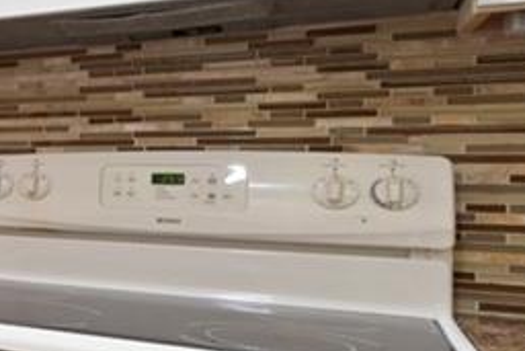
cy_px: 149
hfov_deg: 21.7
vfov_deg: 24.2
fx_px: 817
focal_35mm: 56
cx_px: -429
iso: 320
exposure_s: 1/5
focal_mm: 14
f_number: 7.1
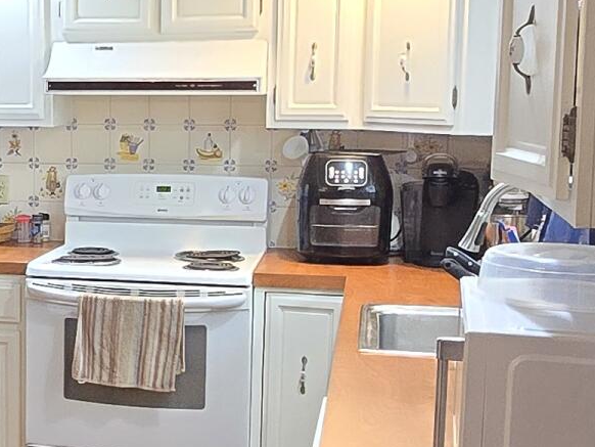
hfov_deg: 26.7
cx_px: -56
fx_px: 1152
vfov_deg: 21.9
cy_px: 244
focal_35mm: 67
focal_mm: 2.2
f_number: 2.2
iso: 640
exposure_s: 1/60
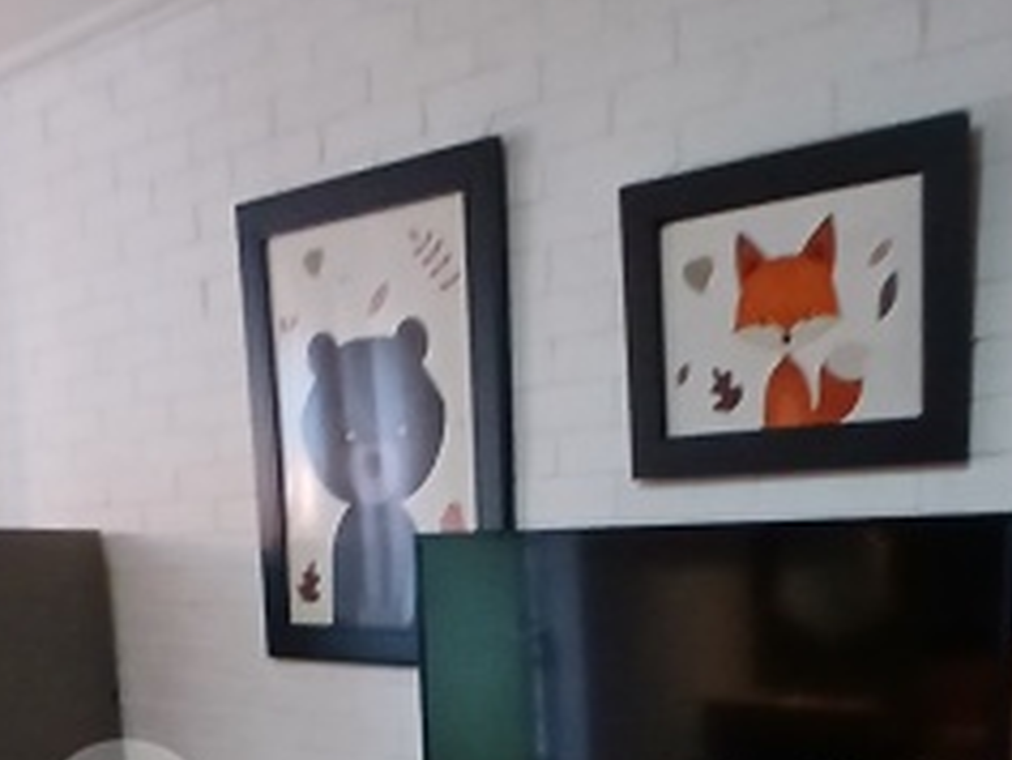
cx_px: 566
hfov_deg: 42.9
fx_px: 1287
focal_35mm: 44
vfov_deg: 29.5
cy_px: 845
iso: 640
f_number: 2.2
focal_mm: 1.4
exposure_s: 1/20
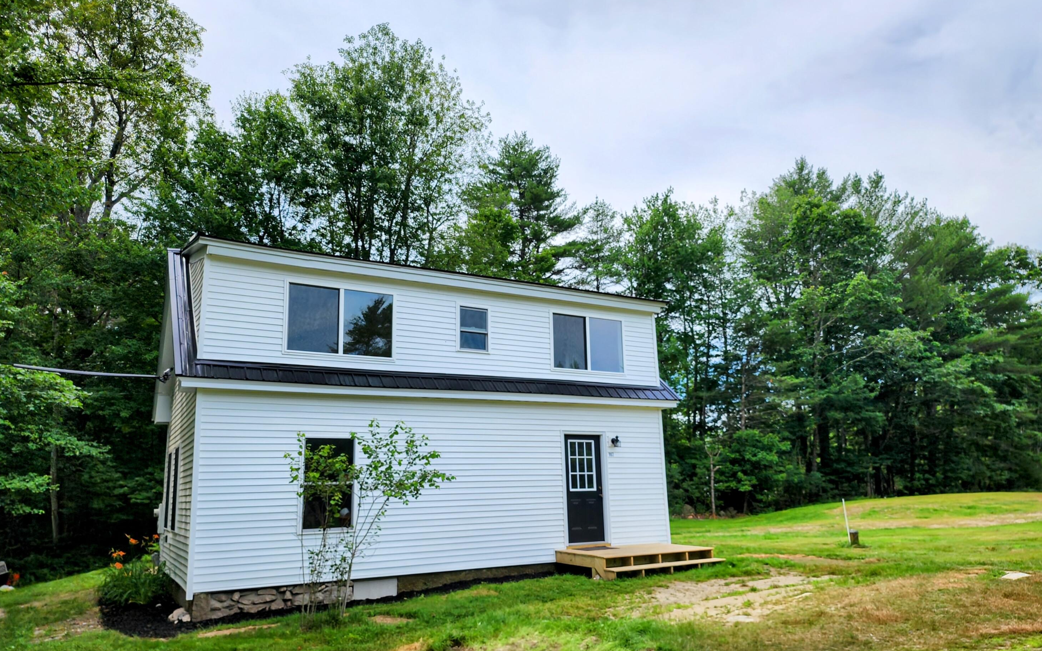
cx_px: 529
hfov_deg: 72.5
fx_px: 710
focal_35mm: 25
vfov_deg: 49.1
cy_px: 374
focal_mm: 6.4
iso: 12
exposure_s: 1/868
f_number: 1.8
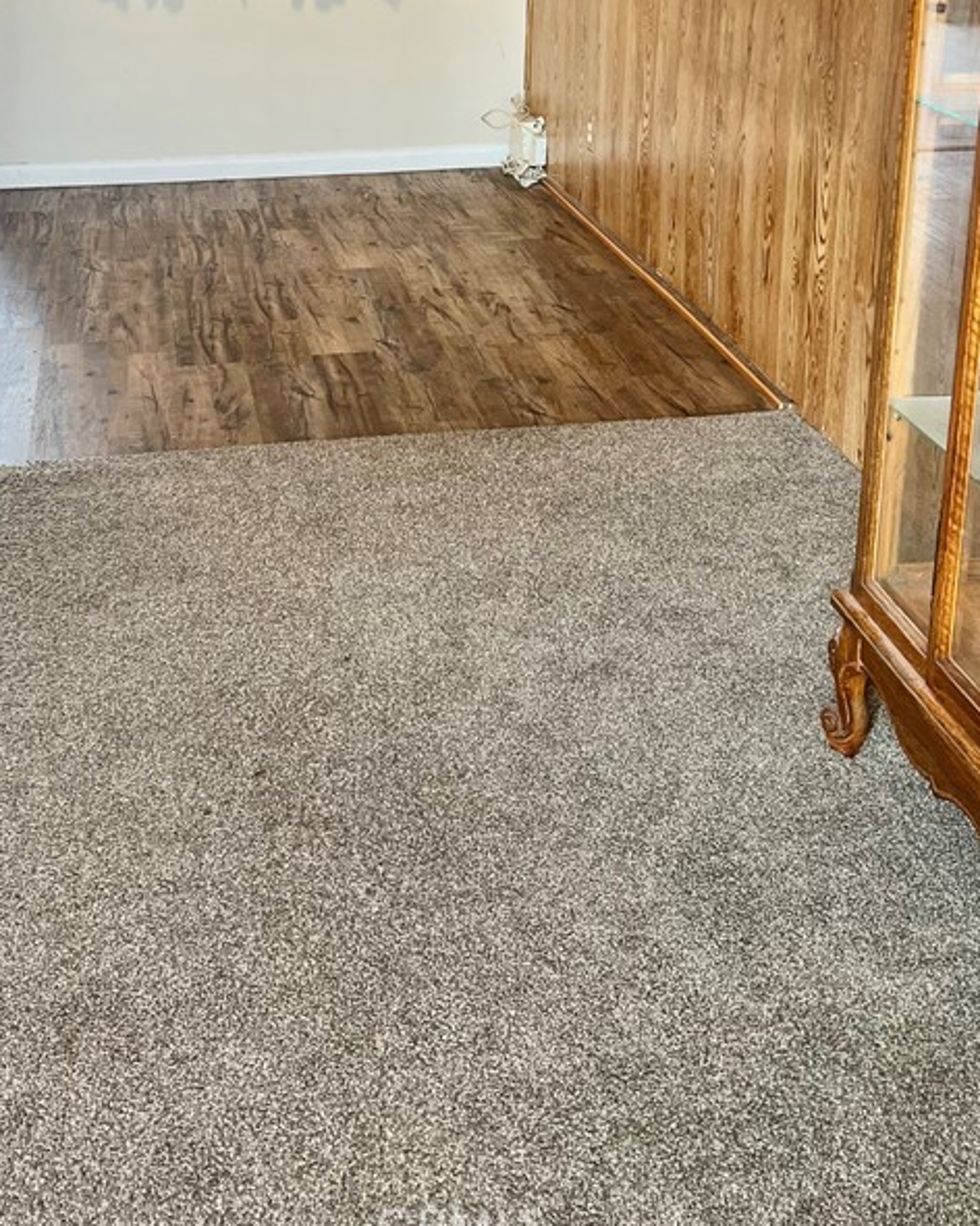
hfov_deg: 33.8
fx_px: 1597
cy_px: 195
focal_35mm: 44
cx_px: 320
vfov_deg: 39.8
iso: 100
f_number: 1.5
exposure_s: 1/60
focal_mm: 5.7
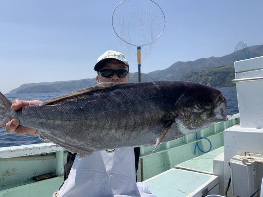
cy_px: 98
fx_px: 198
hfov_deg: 67.3
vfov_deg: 53.1
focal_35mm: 26
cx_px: 132
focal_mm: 4.25
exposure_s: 1/2915
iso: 25
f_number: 1.8
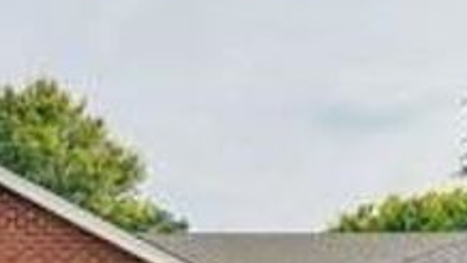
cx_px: 296
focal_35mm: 60
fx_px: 744
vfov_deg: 18.8
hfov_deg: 34.7
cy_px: 332
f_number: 1.8
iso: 80
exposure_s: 1/2500
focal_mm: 6.86
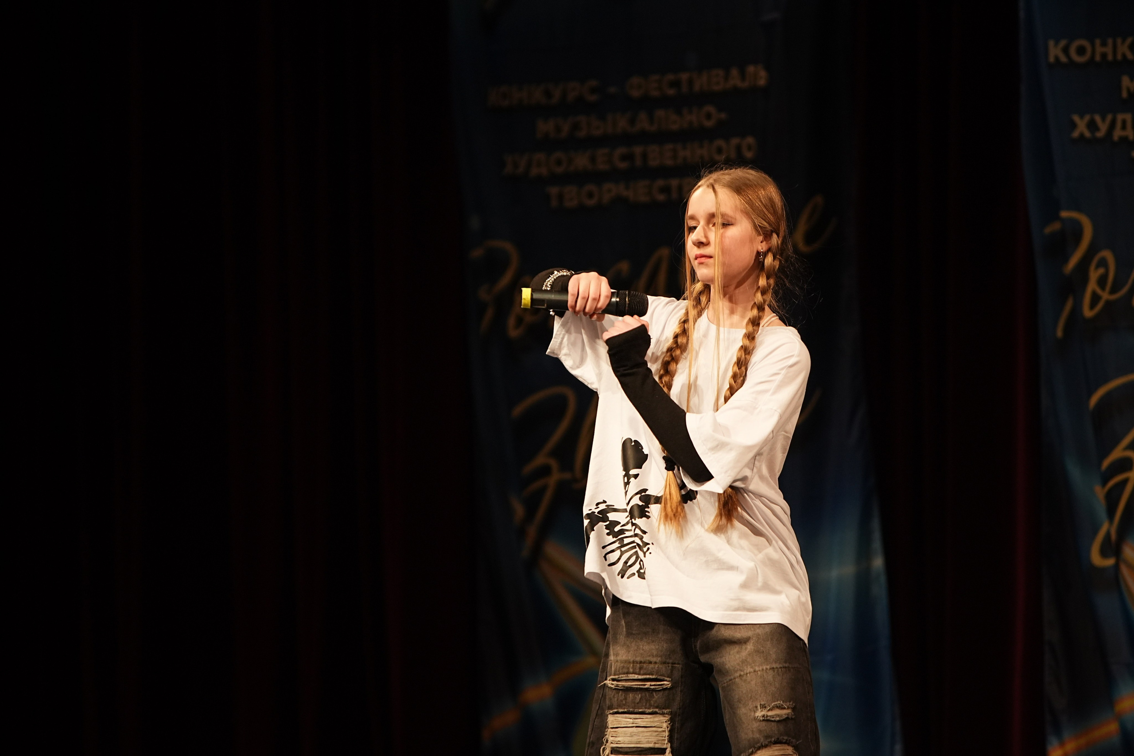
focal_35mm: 200
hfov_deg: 10.3
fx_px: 6300
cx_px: 567
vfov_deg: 6.9
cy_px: 378
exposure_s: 1/400
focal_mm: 200
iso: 1600
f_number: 2.8
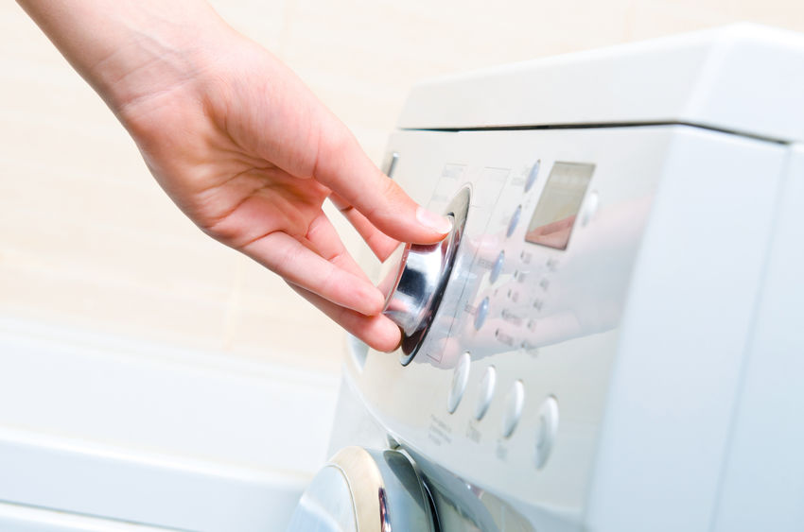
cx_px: 402
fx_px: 2340
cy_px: 266
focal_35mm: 105
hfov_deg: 19.5
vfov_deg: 13.0
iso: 100
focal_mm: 70
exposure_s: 1/200
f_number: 9
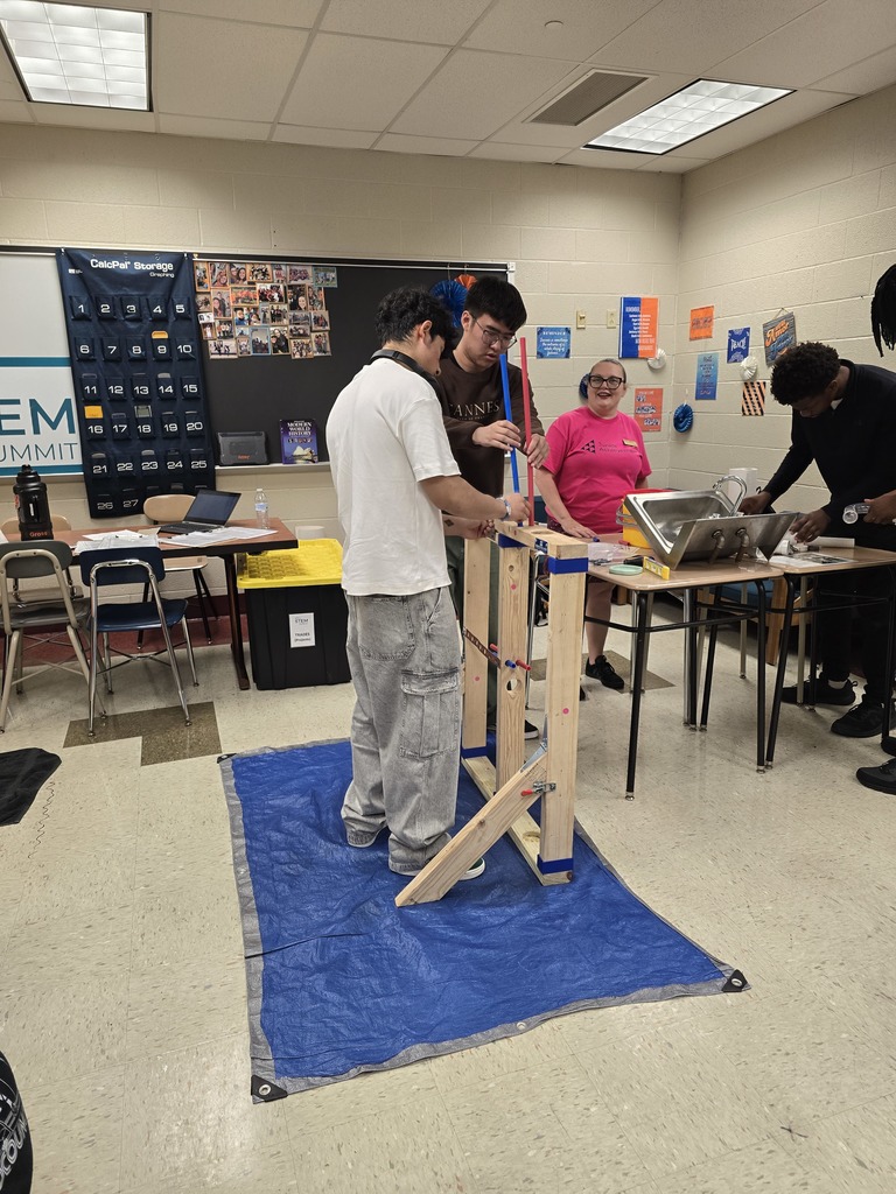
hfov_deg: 58.9
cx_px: 448
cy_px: 597
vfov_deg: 73.9
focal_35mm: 23
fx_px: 794
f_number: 1.7
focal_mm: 6.3
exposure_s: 1/120
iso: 250
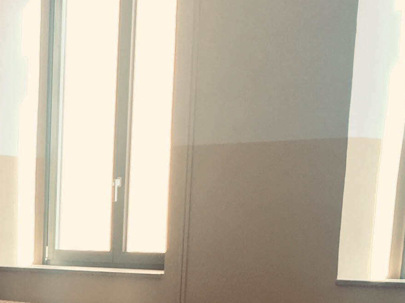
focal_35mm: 107
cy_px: 484
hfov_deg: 17.4
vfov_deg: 12.9
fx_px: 1251
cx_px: -93
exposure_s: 1/100
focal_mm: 4.15
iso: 32
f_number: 2.2
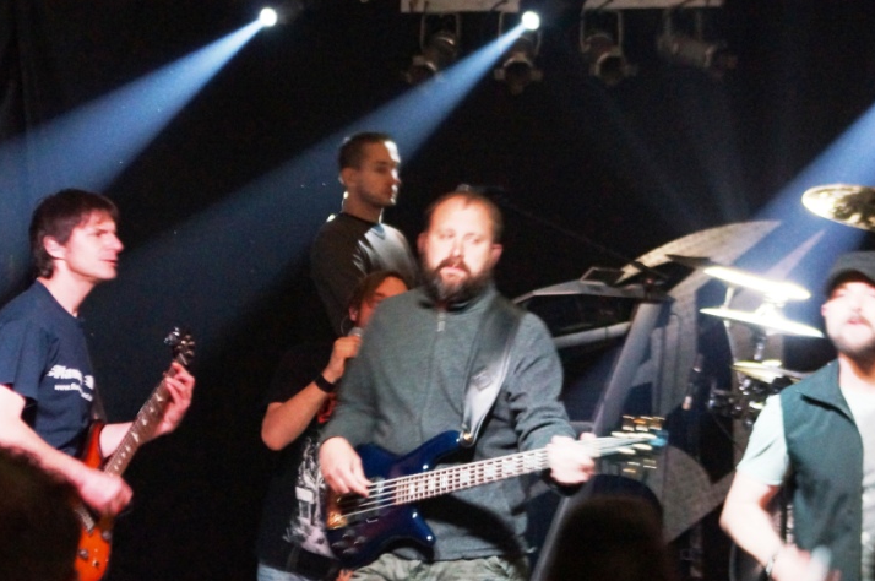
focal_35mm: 172
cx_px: 330
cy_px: 223
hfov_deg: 12.0
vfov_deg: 8.0
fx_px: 4175
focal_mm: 80
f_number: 5.6
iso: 3200
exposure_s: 1/15
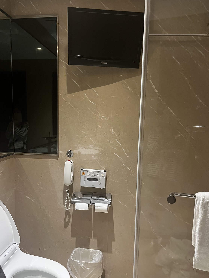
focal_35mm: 27
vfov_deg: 65.3
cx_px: 102
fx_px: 217
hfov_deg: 51.3
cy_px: 140
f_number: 1.6
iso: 500
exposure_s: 1/51
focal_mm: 5.1
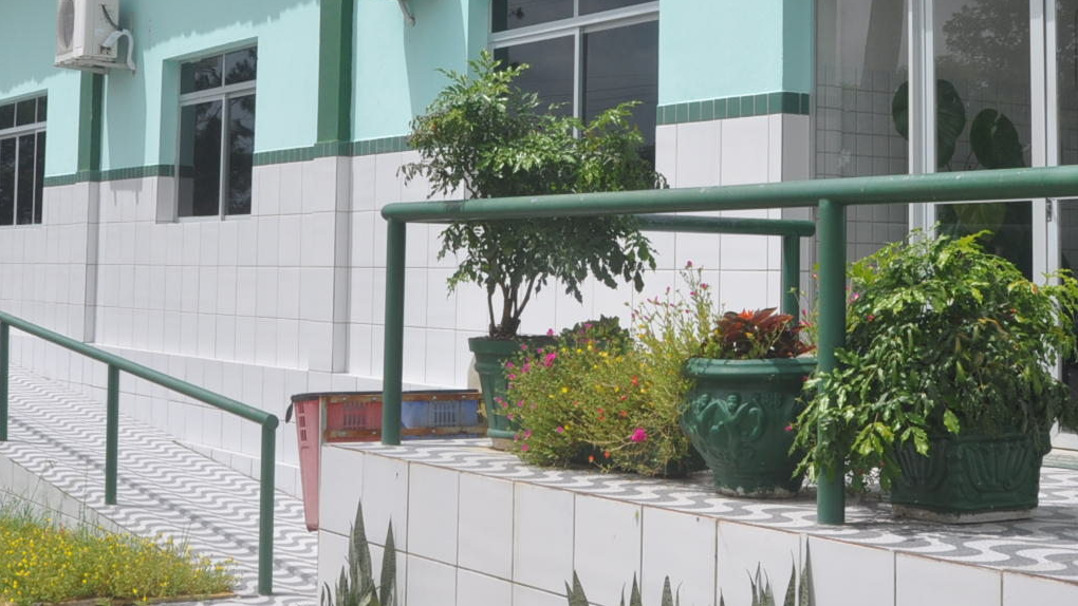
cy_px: 96
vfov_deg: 18.1
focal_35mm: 66
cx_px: 504
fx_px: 1887
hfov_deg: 31.9
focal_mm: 20
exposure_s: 1/250
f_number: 16
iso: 200
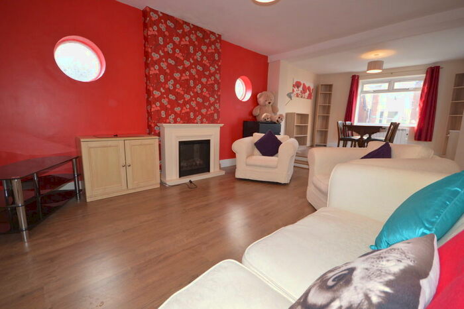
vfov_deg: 77.3
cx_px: 232
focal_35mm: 15
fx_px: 193
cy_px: 154
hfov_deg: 100.4
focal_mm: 10
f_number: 4
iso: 800
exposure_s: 1/60
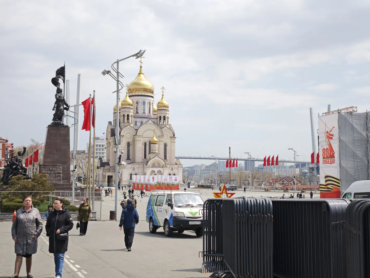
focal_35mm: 46
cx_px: 185
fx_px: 492
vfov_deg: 31.5
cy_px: 139
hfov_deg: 41.2
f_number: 1.62
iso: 50
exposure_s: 1/1910
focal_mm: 6.55
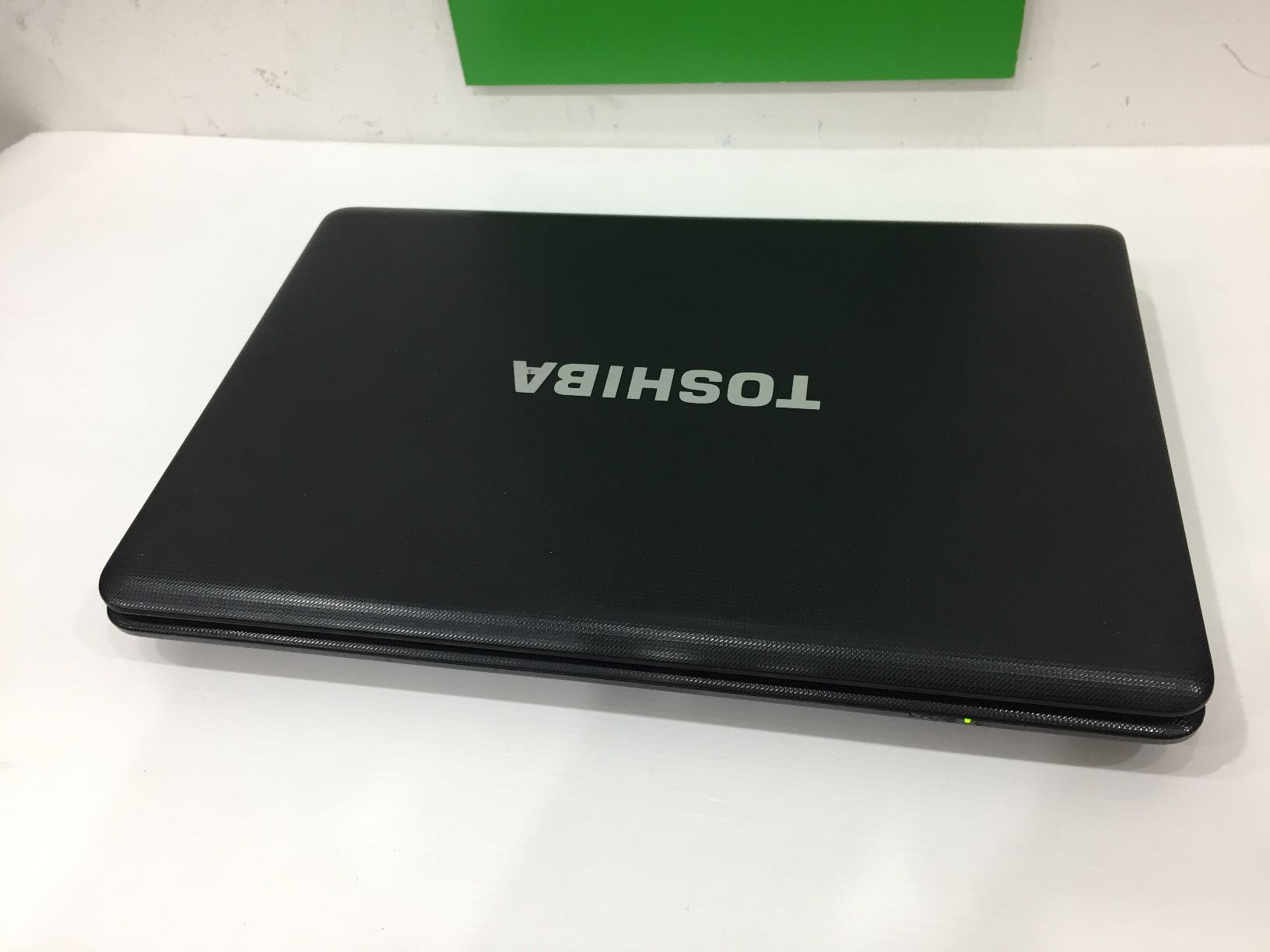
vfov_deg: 48.2
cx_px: 635
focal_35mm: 29
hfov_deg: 61.7
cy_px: 476
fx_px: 1064
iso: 100
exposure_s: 1/33
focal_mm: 4.15
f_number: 2.2
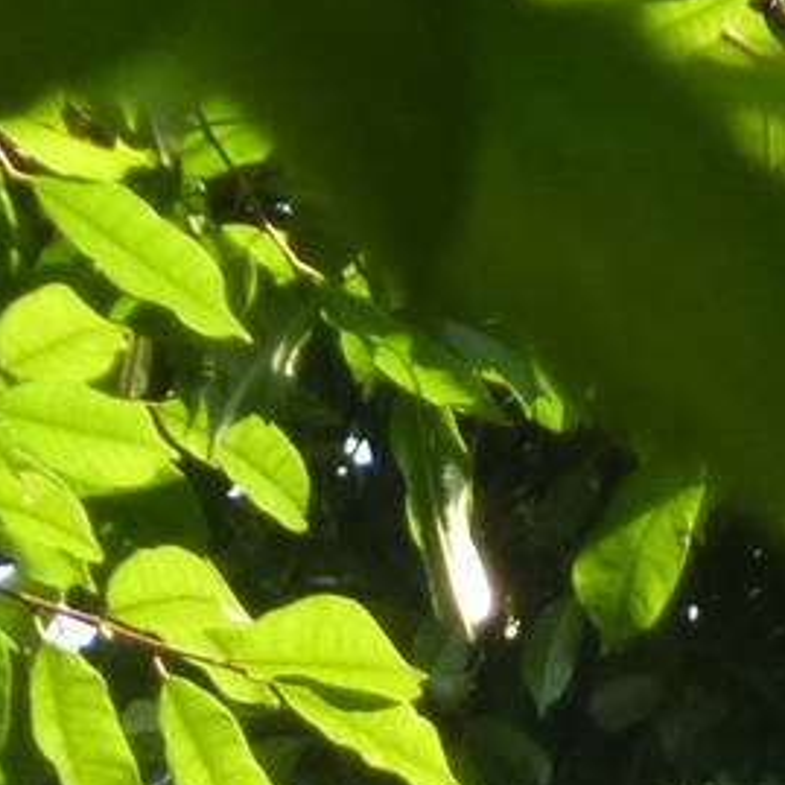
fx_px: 40409
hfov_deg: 1.1
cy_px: 1339
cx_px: 978
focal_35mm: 1575
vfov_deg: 1.1
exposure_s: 1/125
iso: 160
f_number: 4.9
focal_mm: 49.2
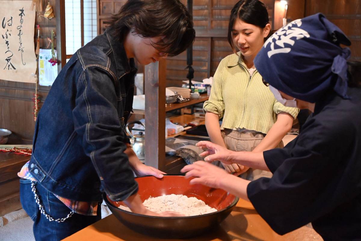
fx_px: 491
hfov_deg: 40.3
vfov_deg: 27.5
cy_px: 120
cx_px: 180
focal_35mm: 49
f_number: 5.6
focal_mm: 49
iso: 7200
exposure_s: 1/60
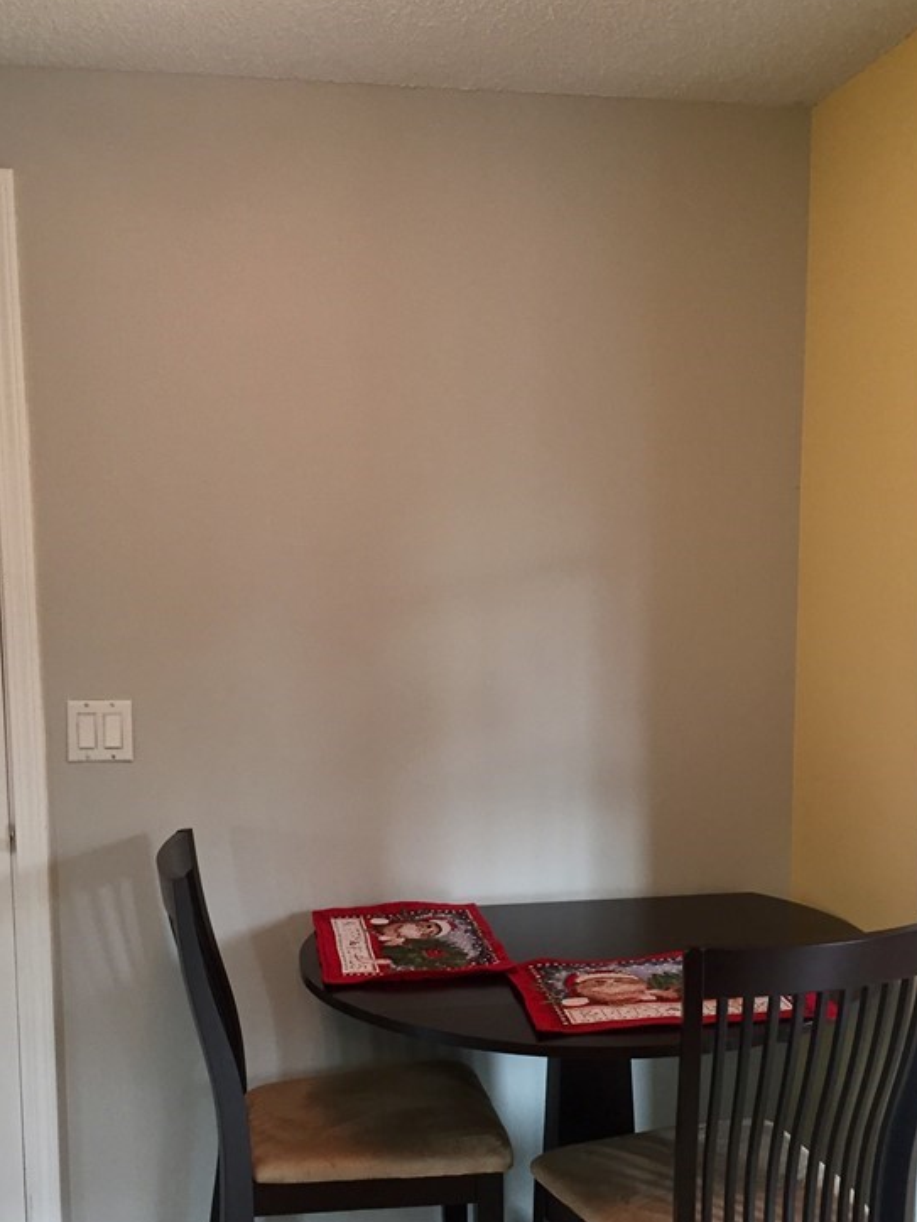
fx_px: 1448
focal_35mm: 41
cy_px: 748
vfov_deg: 45.5
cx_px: 508
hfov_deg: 35.1
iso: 100
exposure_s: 1/30
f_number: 2.2
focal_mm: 4.15
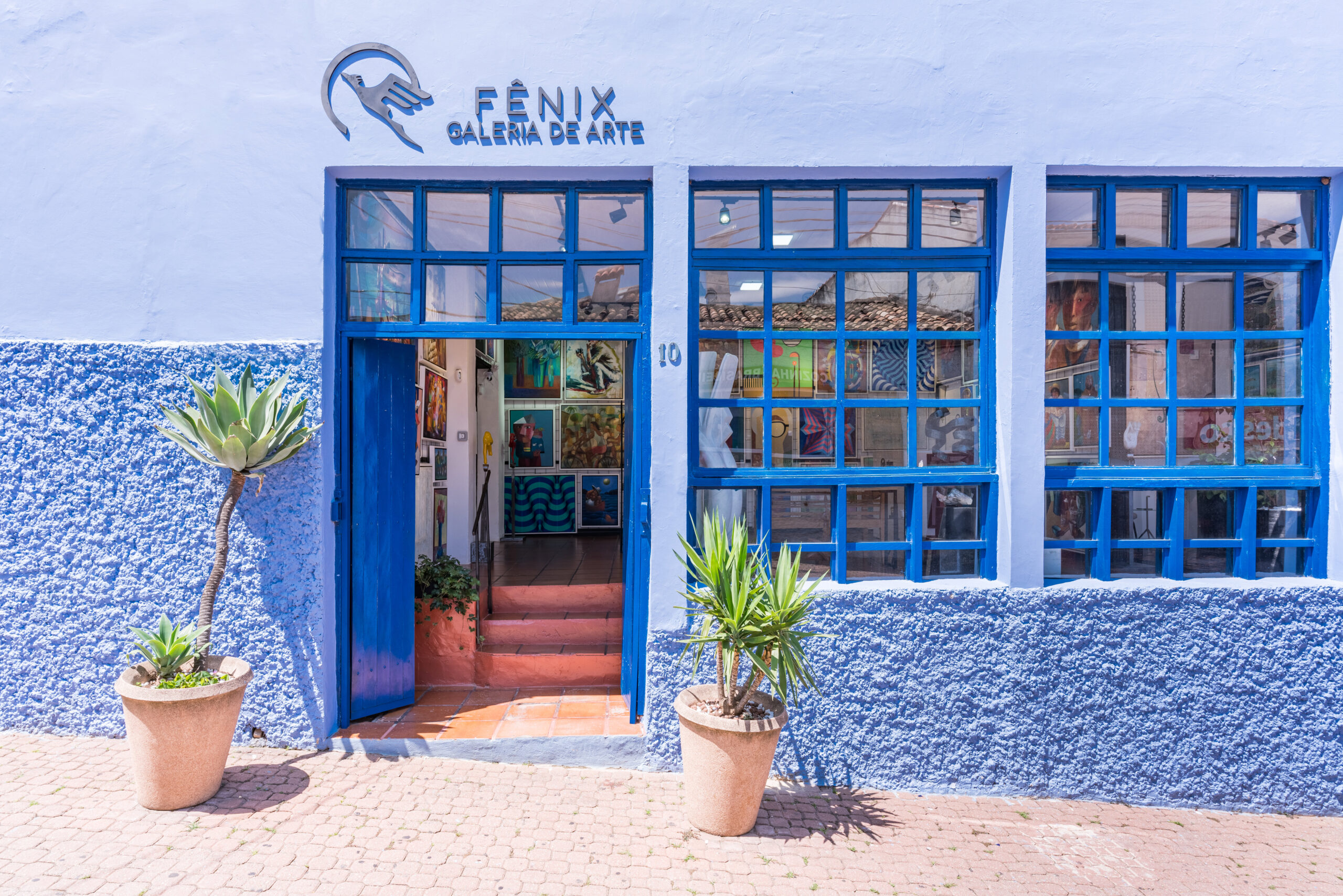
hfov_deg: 84.0
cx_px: 672
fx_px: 746
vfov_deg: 62.0
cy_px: 448
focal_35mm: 20
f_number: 10
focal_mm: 20
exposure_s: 1/800
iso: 100
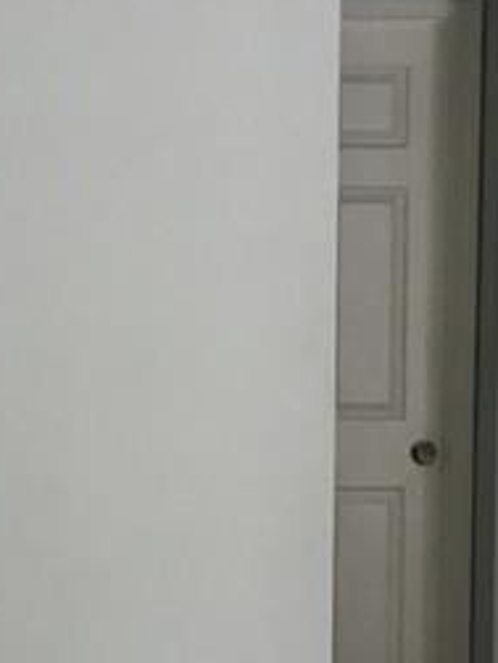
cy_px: 558
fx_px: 2647
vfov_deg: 14.2
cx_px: 179
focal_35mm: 138
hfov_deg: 10.7
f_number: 2.2
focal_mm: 4.15
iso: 50
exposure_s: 1/30
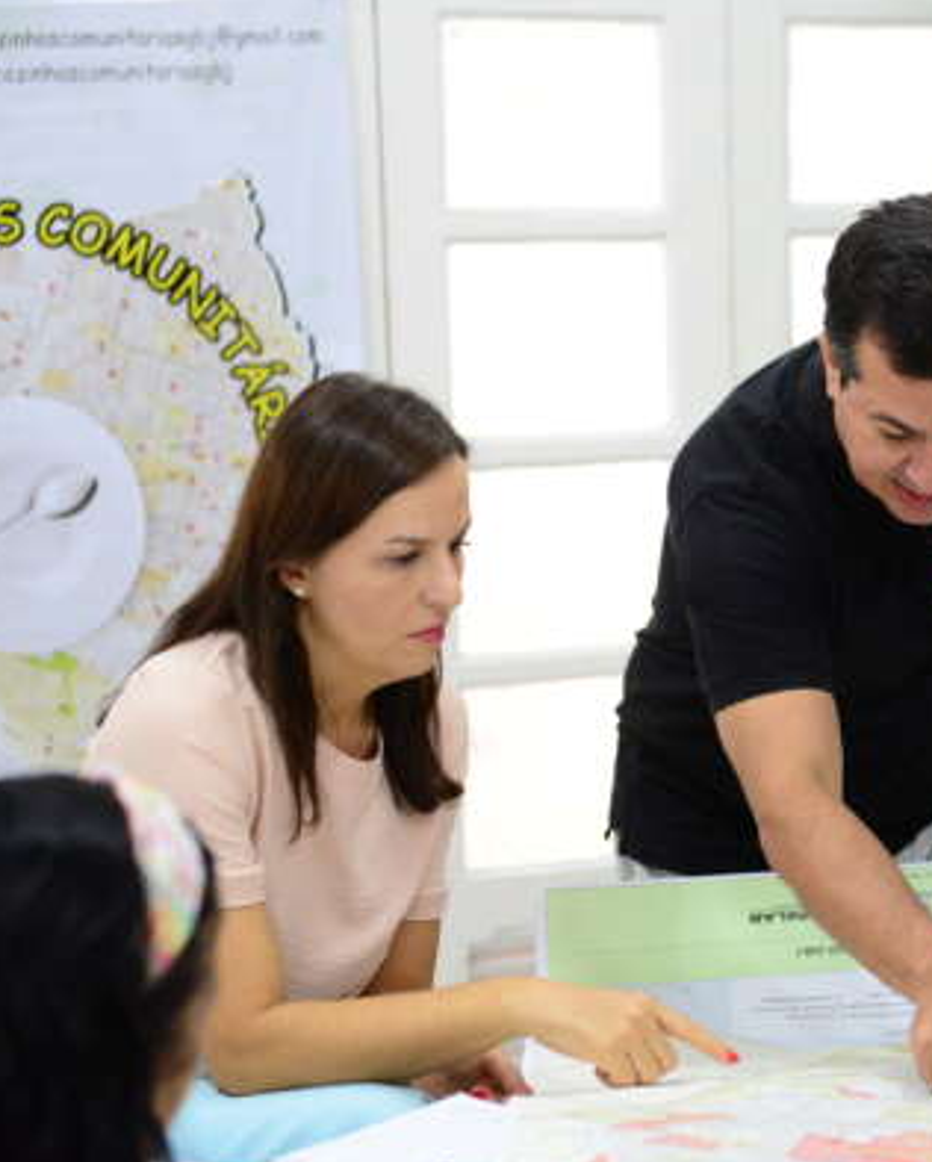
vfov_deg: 19.2
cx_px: 773
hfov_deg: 15.3
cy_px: 582
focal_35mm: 100
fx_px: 3443
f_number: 2.8
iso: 4000
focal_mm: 70
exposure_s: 1/500
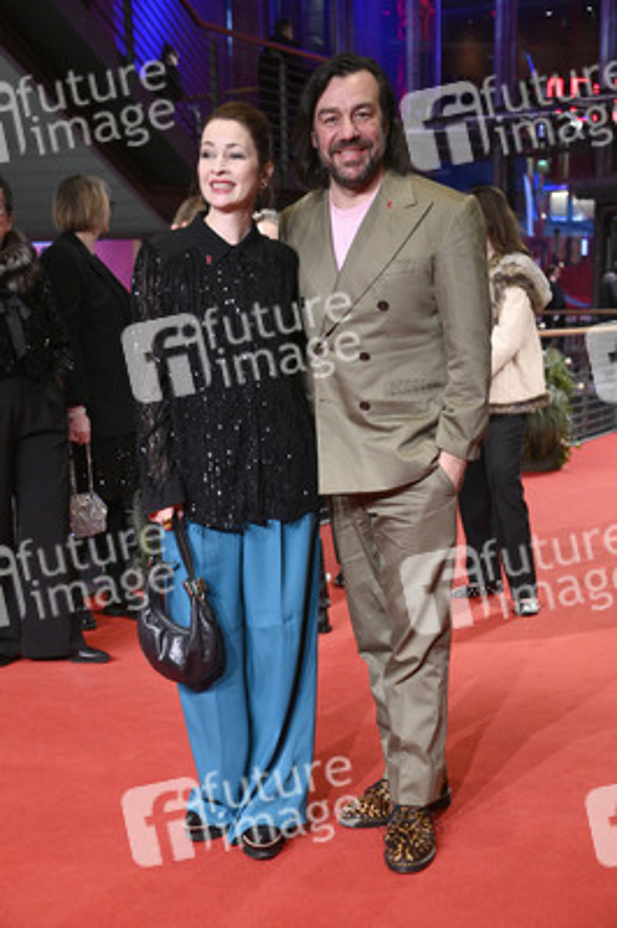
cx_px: 308
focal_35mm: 58
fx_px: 1494
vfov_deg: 34.5
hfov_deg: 23.3
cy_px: 464
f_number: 5
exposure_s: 1/250
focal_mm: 58
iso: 5000
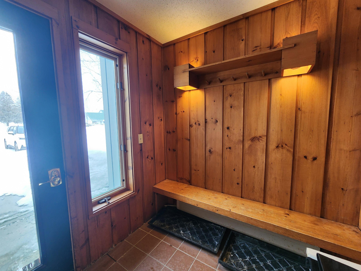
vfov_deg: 89.9
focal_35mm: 13
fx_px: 136
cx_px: 180
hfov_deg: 106.2
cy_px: 136
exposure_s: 1/60
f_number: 2.2
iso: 160
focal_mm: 2.2
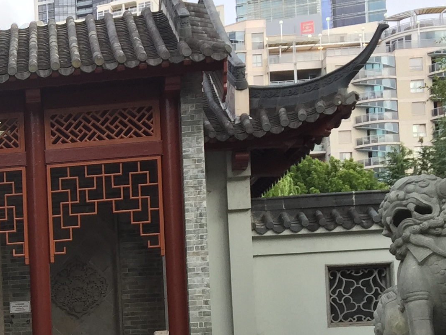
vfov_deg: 16.2
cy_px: 356
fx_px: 1147
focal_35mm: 89
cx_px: -155
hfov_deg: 20.0
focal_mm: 4.15
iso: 32
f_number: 2.2
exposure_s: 1/202
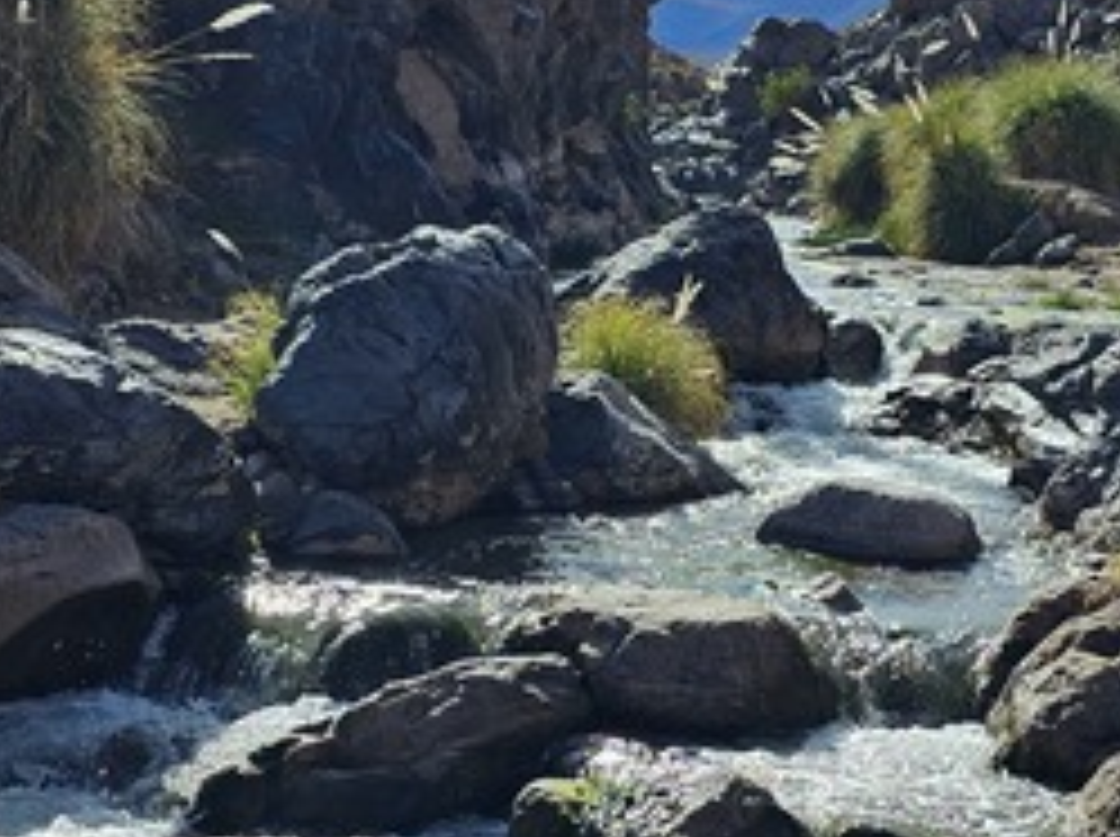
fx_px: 2391
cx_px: 693
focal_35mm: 74
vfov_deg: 19.8
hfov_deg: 26.3
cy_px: 441
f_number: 1.7
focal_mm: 6.3
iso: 10
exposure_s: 1/1050
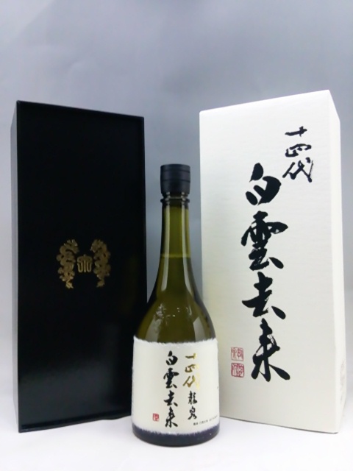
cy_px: 236
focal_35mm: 30
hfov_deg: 46.8
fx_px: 408
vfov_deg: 60.0
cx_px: 176
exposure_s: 1/17
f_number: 1.94
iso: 250
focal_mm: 4.06
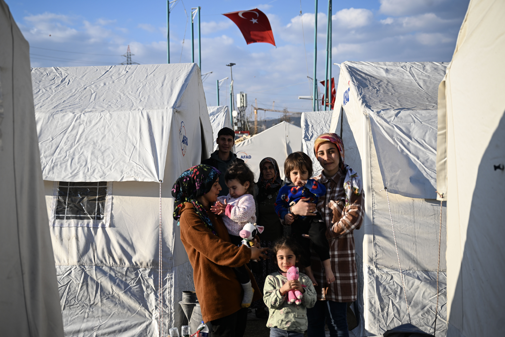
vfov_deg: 27.5
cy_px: 186
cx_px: 235
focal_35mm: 49
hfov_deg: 40.3
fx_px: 687
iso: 100
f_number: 3.5
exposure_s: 1/1000
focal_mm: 43
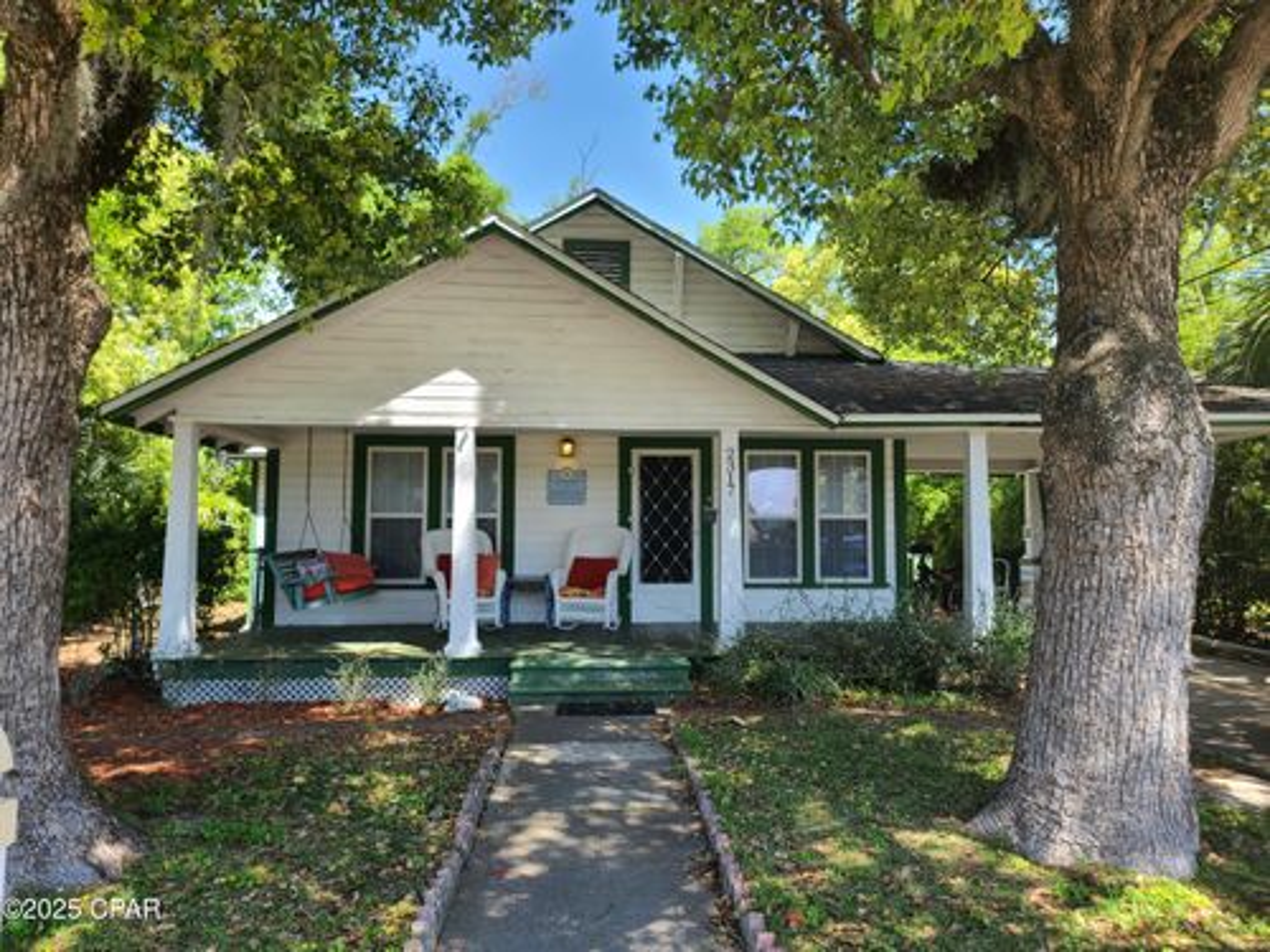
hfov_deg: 69.4
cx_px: 635
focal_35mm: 25
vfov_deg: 54.9
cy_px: 476
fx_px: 917
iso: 16
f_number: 1.8
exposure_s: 1/222
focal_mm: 7
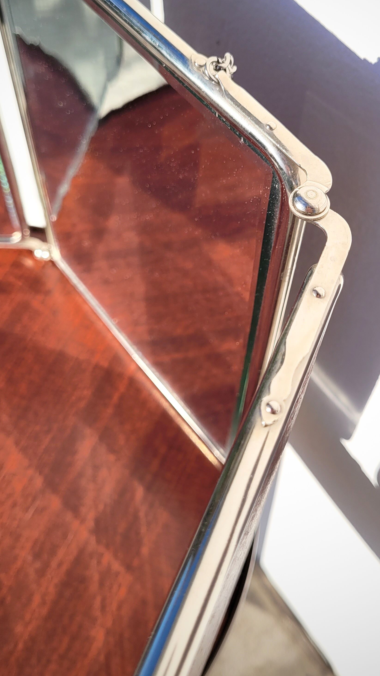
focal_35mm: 39
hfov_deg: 30.4
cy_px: 273
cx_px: 216
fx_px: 699
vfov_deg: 51.3
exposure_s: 1/3092
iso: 40
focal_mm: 5.4
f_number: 1.8
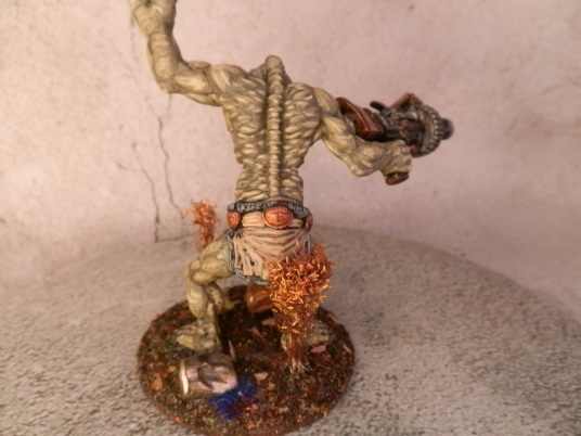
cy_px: 218
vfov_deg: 49.7
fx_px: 470
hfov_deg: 63.4
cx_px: 290
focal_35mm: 28
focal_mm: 5
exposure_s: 1/100
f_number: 3.1
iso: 400
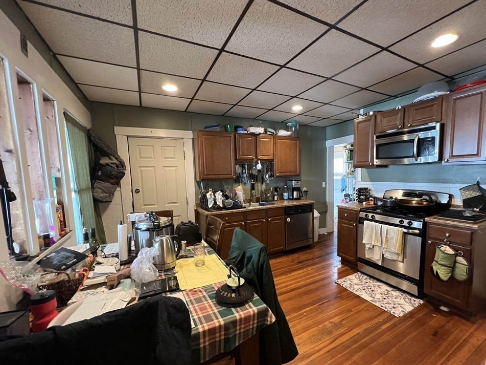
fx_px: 197
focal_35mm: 14
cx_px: 260
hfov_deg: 101.9
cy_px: 196
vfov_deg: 85.5
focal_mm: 1.57
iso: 500
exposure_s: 1/60
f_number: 1.8
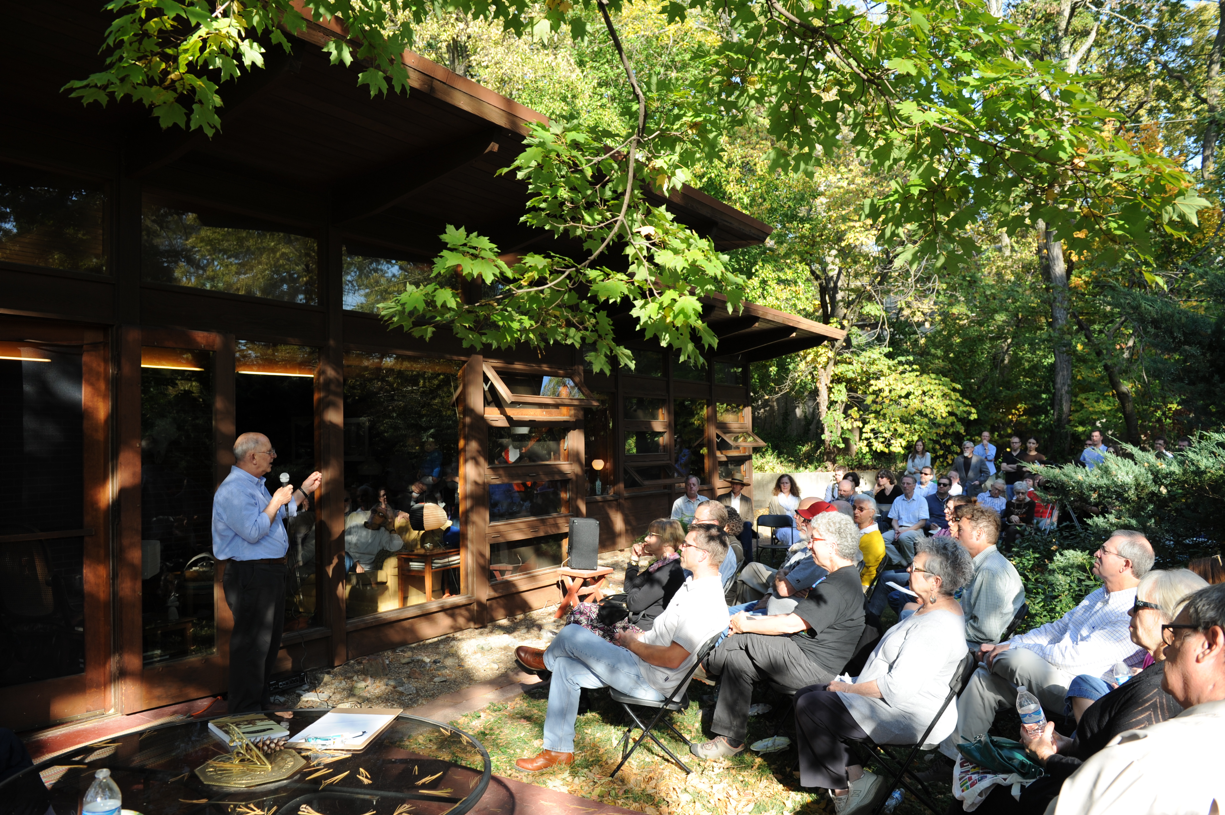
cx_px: 612
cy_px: 408
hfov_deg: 67.4
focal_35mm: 27
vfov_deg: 47.9
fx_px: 918
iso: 200
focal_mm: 27
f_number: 5.6
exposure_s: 1/125
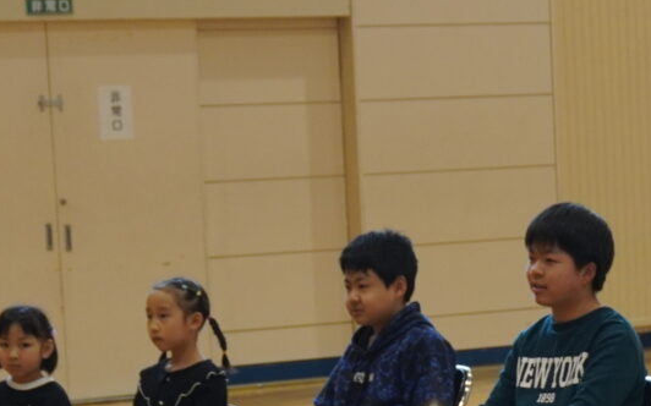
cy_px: 457
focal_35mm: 176
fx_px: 3121
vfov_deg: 7.4
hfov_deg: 11.8
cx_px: 562
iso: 640
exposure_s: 1/60
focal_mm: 34
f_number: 5
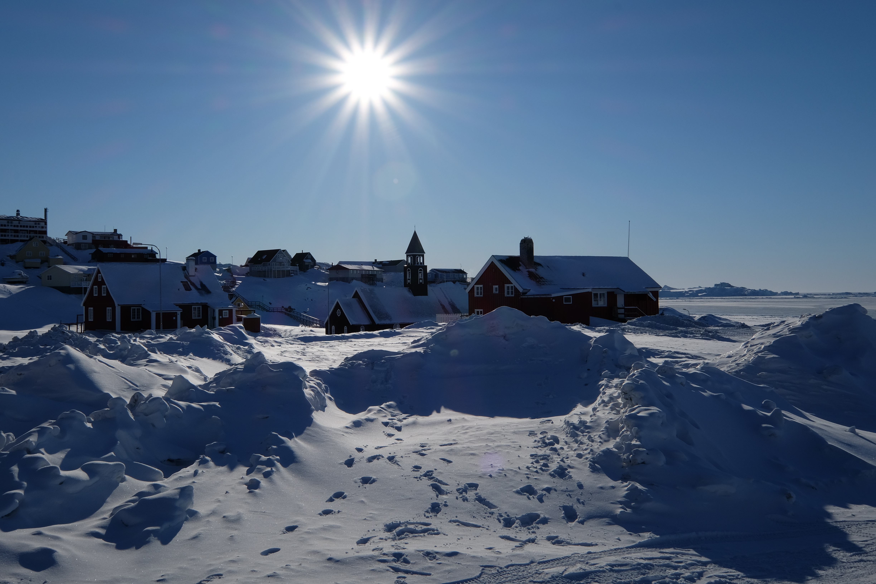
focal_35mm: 36
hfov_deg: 53.1
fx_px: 876
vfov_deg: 36.9
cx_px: 438
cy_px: 292
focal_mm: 24
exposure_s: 1/400
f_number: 18
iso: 200
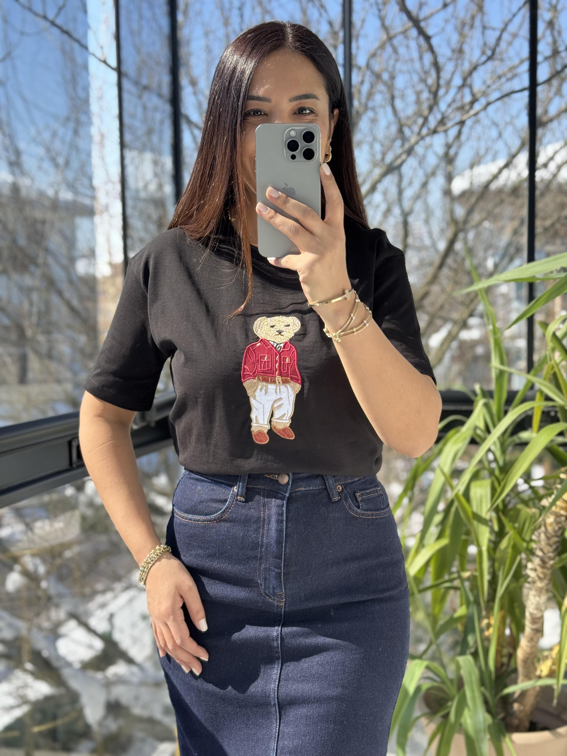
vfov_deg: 39.7
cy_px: 378
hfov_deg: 30.3
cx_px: 284
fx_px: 1048
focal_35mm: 48
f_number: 1.78
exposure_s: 1/544
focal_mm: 6.76
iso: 64
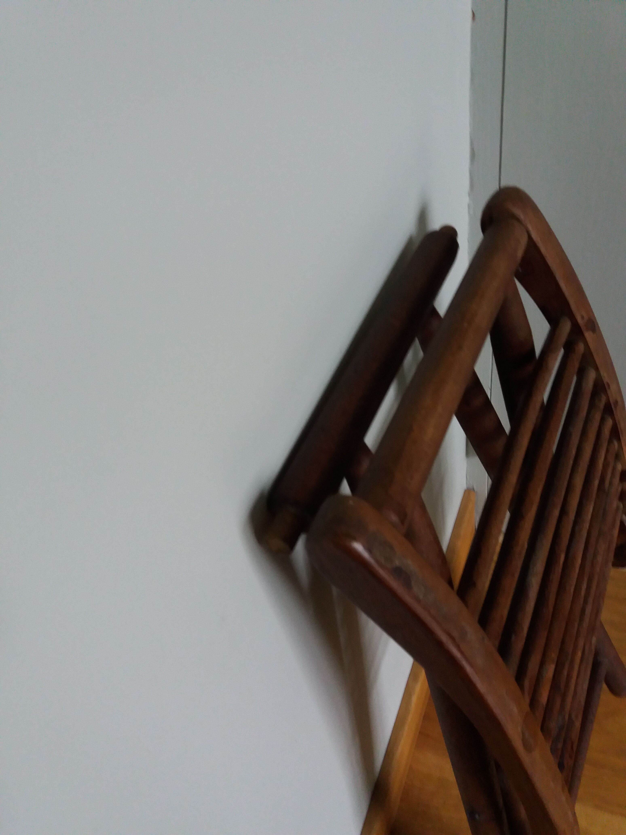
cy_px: 418
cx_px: 313
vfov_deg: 63.4
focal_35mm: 28
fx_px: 675
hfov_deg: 49.7
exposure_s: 1/17
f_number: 1.9
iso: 200
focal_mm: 3.7
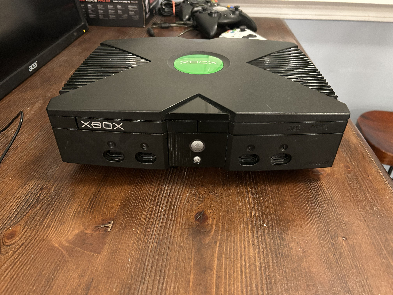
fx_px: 295
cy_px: 148
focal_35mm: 26
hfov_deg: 67.3
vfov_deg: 53.1
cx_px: 196
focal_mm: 5.7
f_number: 1.5
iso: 640
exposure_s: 1/30
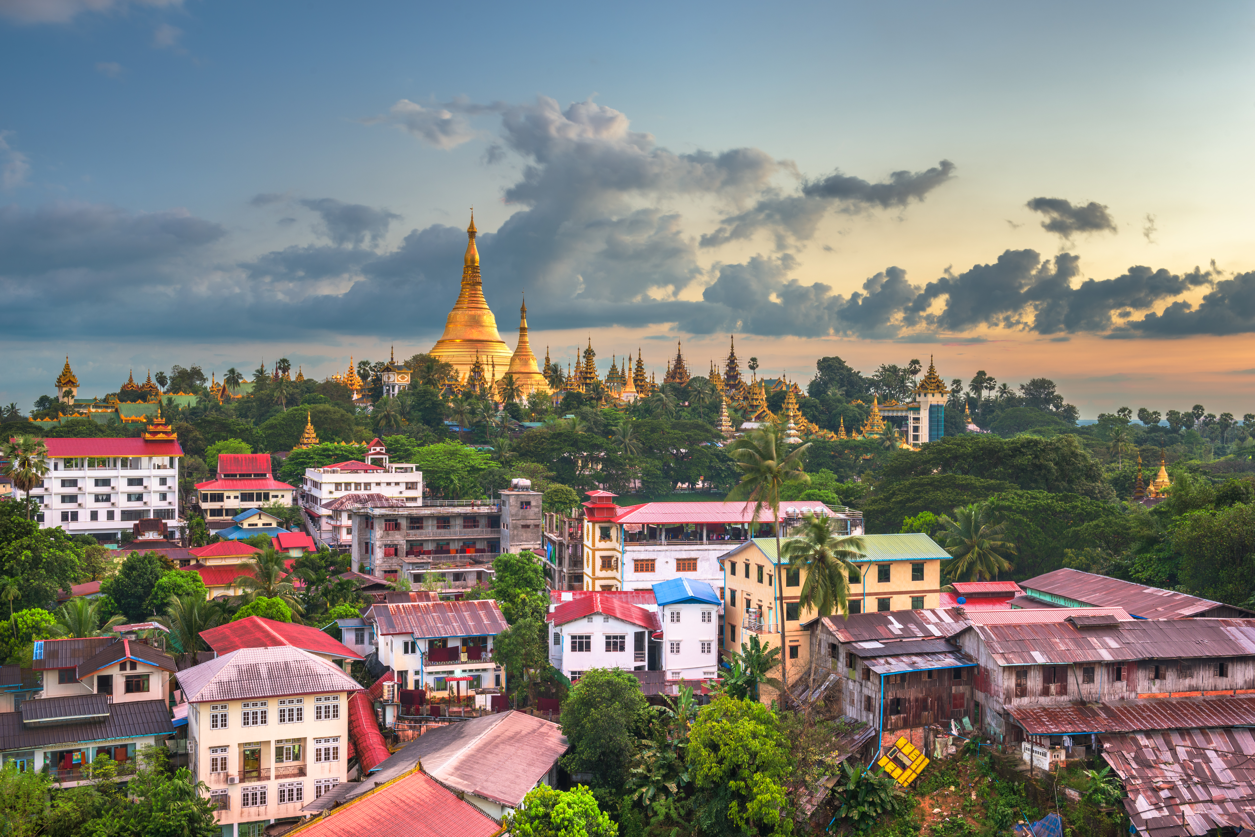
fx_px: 1325
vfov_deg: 35.1
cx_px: 628
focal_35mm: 38
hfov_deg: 50.7
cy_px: 418
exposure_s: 10
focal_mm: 38
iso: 64
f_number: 11
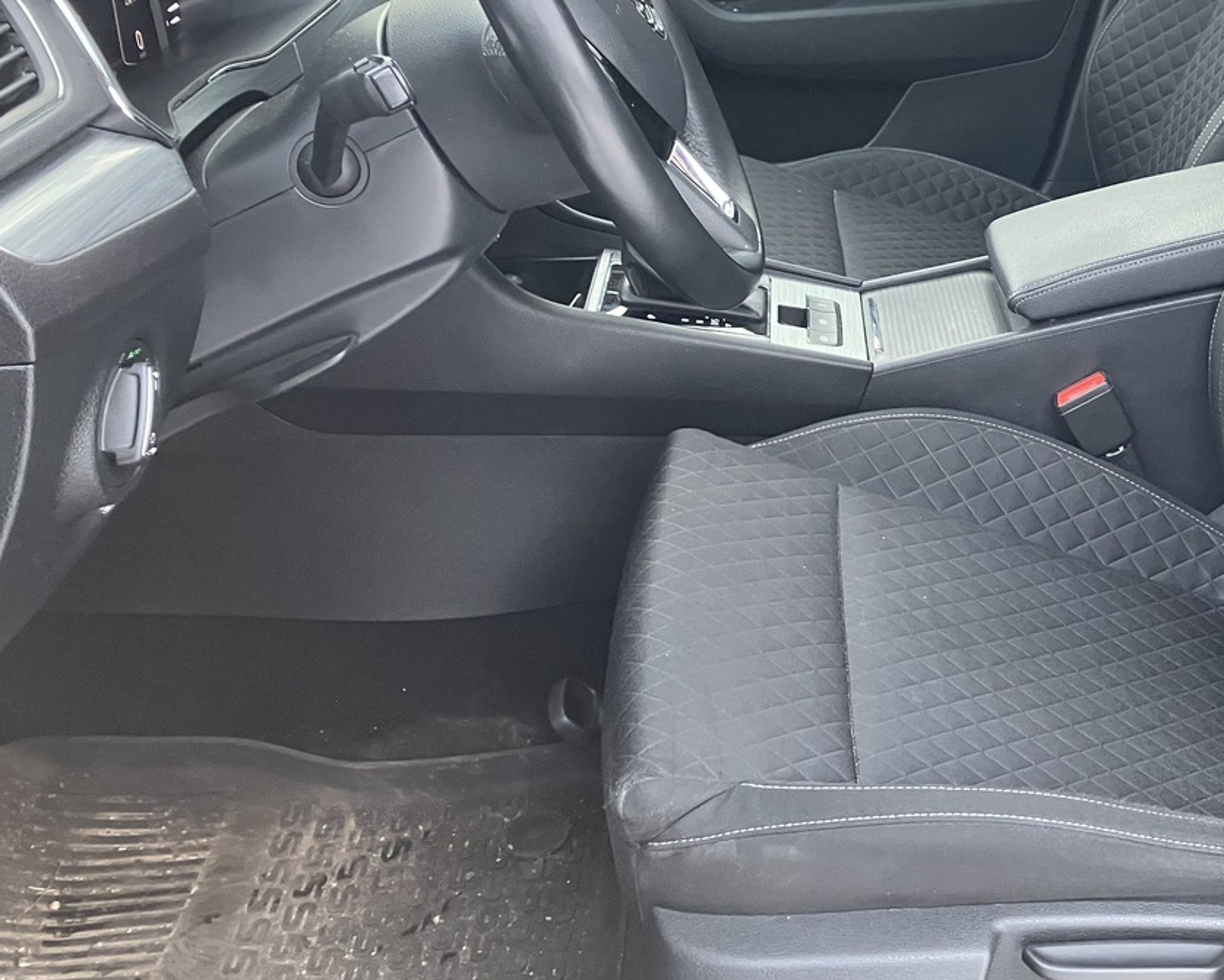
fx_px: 1703
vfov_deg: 31.3
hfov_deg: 37.5
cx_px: 1049
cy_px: 209
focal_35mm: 47
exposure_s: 1/60
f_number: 1.8
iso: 100
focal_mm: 3.99
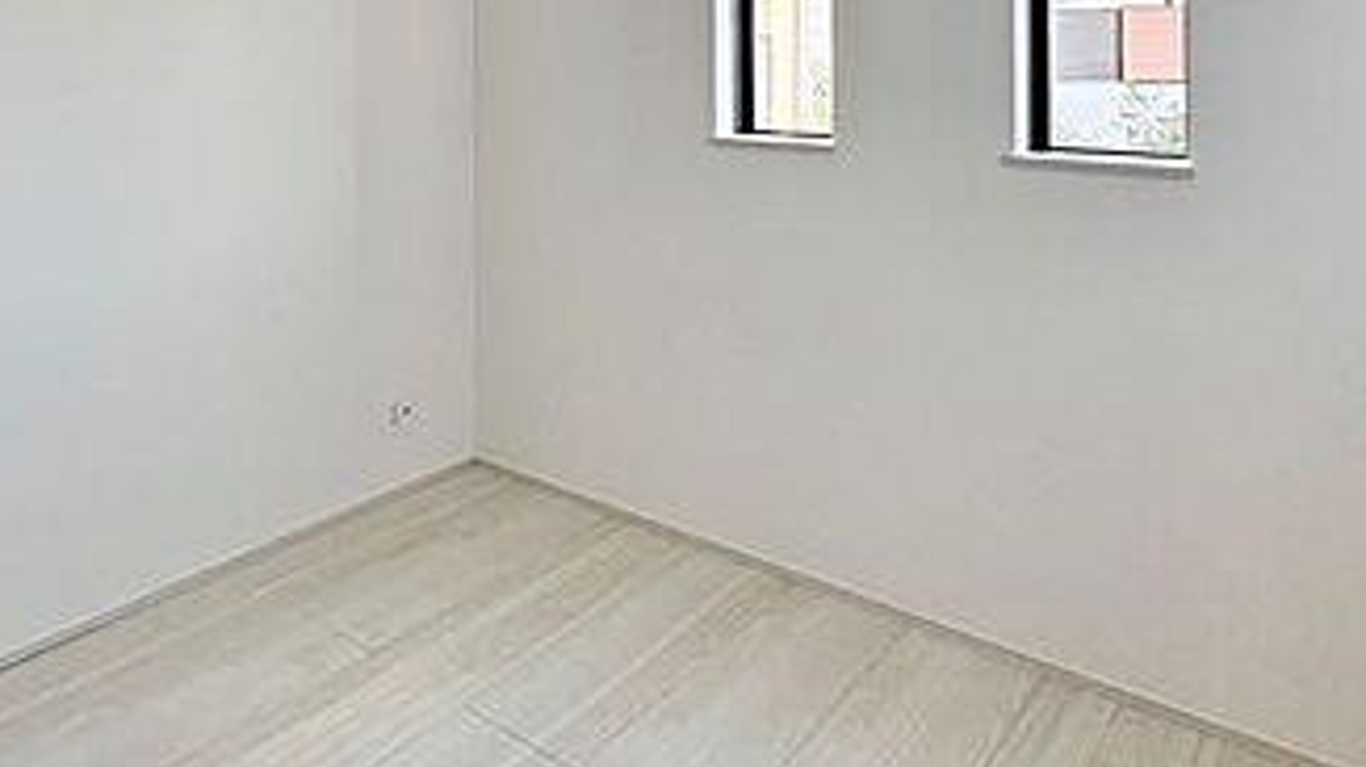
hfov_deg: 65.8
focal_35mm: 29
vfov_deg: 36.8
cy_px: 36
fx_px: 1050
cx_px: 587
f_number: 2.2
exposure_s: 1/100
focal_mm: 2.22
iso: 200
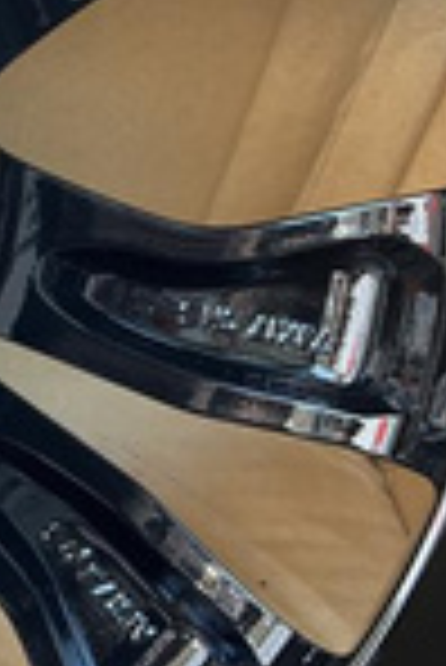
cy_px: 148
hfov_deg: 14.4
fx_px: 1520
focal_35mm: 82
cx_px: -392
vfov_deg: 24.4
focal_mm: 5.7
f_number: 1.5
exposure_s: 1/113
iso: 125
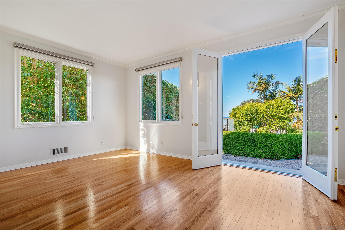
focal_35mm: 16
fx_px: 153
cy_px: 115
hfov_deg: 96.7
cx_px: 172
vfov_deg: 73.7
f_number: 7.1
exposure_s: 1/125
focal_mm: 16
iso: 125
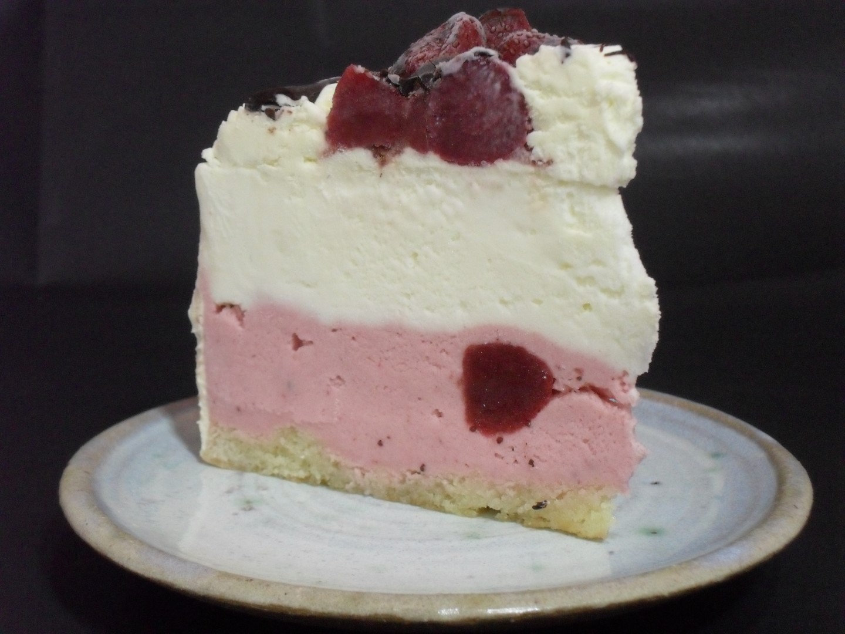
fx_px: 1391
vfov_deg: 25.7
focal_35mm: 57
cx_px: 422
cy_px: 317
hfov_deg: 33.8
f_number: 4.3
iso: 400
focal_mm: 10.1
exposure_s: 1/60
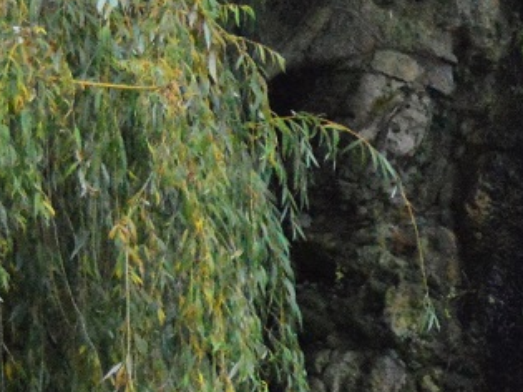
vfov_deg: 6.9
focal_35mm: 215
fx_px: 3254
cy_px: 379
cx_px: 681
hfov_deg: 9.0
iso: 6400
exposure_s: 1/1600
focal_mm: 29
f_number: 4.2
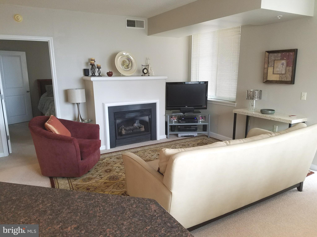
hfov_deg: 67.3
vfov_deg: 53.1
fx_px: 238
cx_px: 158
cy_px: 118
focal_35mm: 26
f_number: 1.7
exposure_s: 1/24
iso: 160
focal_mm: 4.2
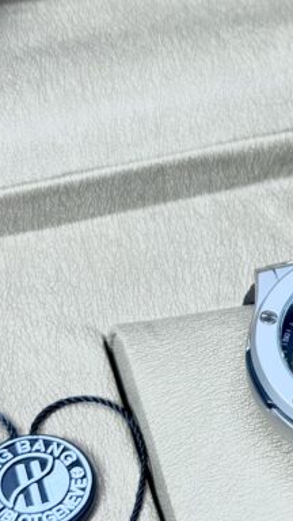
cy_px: 217
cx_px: 387
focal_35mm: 109
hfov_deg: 10.8
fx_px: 1505
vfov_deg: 19.6
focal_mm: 6.76
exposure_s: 1/118
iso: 100
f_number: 1.78
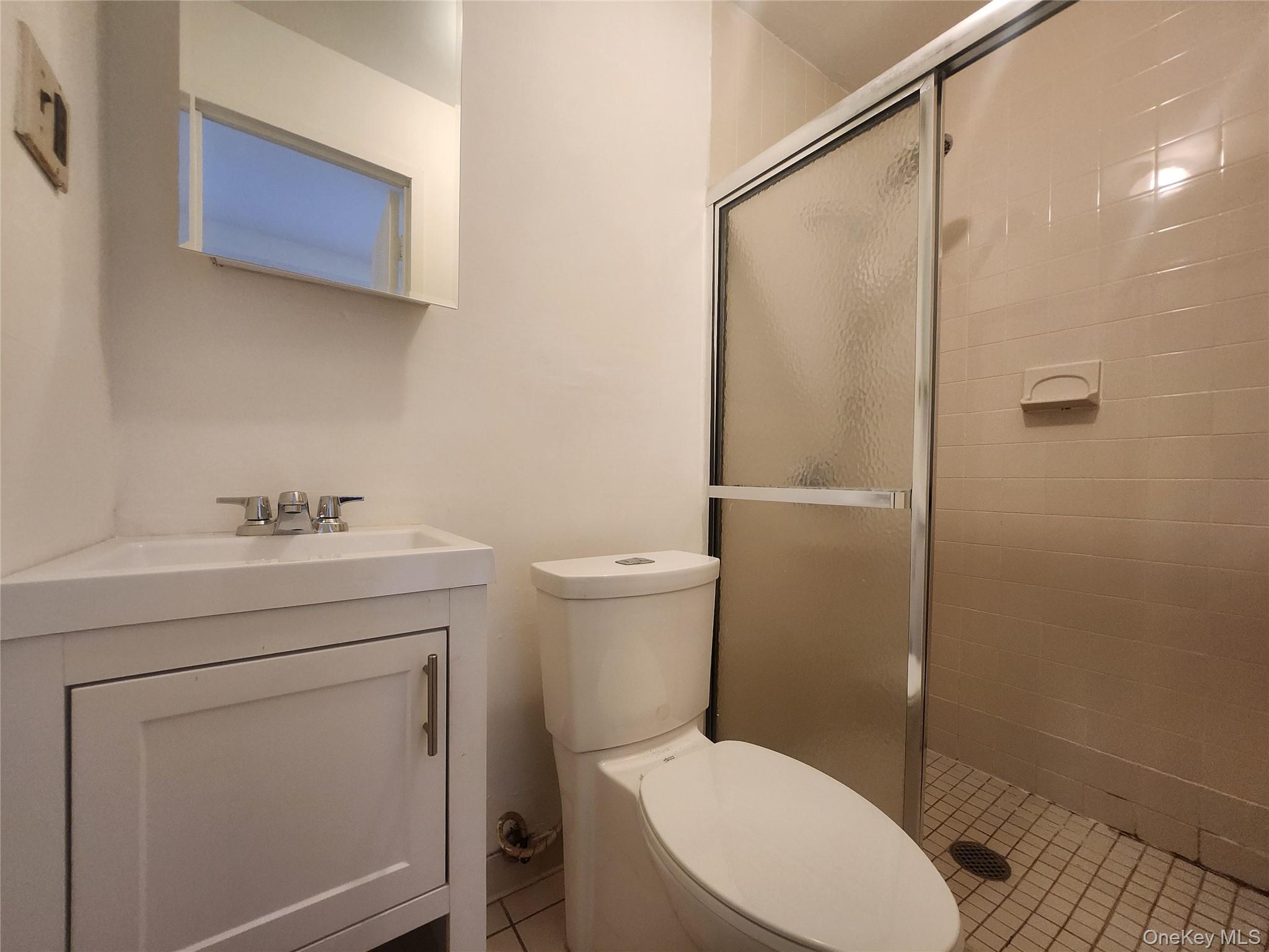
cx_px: 634
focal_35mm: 13
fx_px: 477
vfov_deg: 89.9
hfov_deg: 106.2
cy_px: 476
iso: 250
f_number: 2.2
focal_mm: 1.74
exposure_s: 1/60
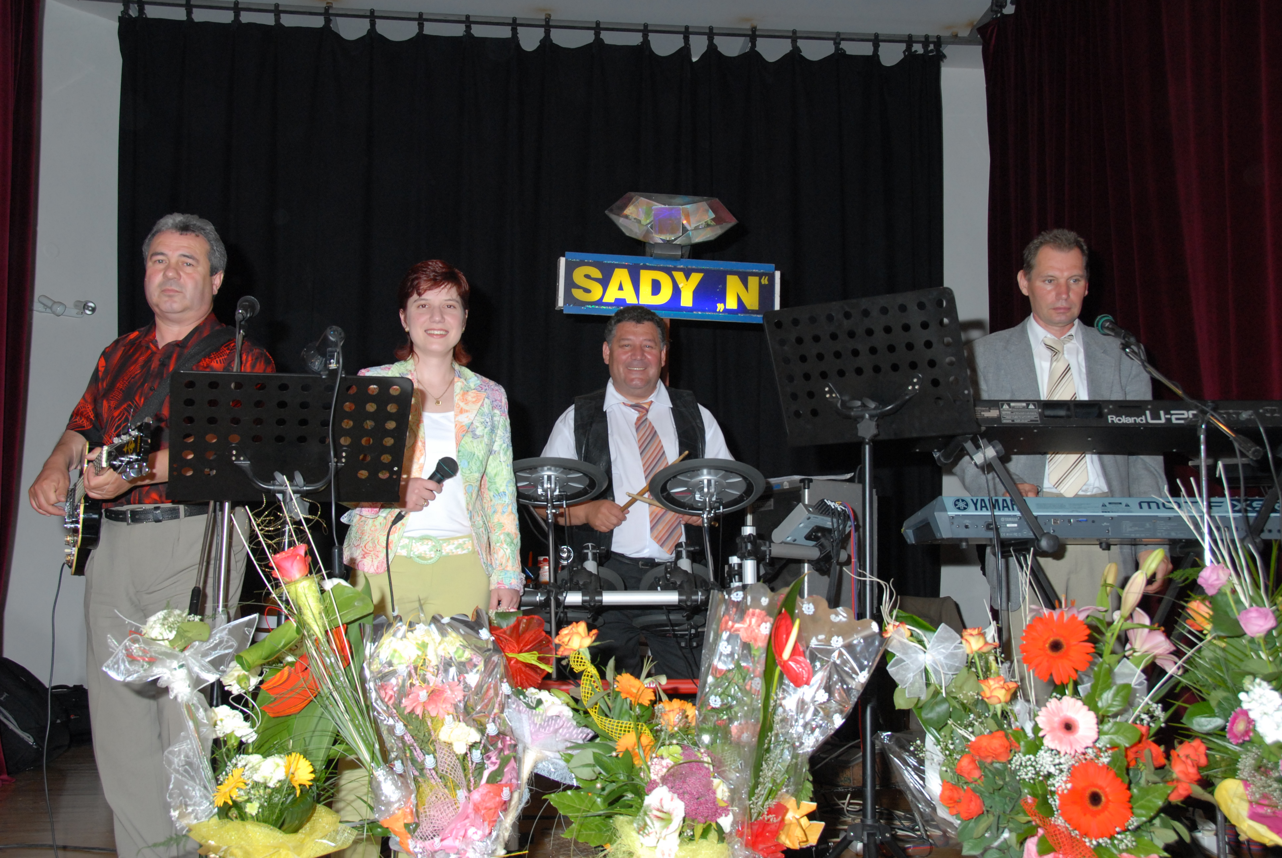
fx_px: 1390
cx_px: 641
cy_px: 429
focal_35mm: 39
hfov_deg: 49.5
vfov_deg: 34.3
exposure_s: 1/60
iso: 400
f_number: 5.6
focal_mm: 26
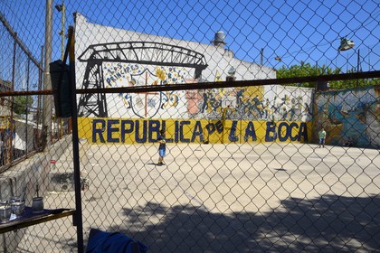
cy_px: 126
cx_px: 190
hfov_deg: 63.7
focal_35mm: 29
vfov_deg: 45.0
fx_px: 306
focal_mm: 29
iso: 400
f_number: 16
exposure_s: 1/400
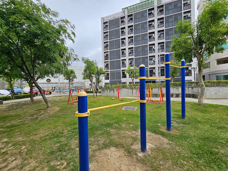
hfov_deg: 106.2
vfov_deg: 89.9
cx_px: 114
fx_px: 86
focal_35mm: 13
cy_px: 86
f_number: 2.2
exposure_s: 1/455
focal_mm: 2.2
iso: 50
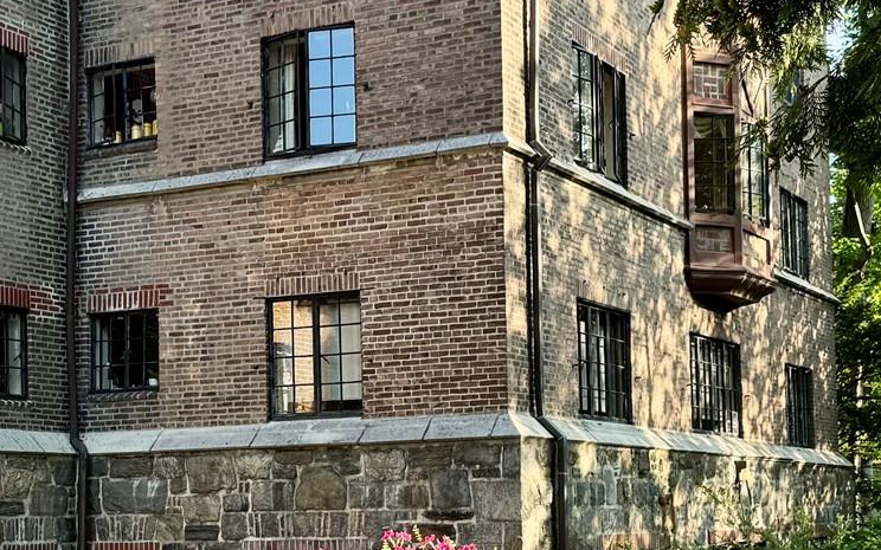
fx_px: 1681
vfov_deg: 18.5
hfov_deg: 29.3
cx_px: 332
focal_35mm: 70
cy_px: 402
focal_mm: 6.76
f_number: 1.78
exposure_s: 1/381
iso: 80
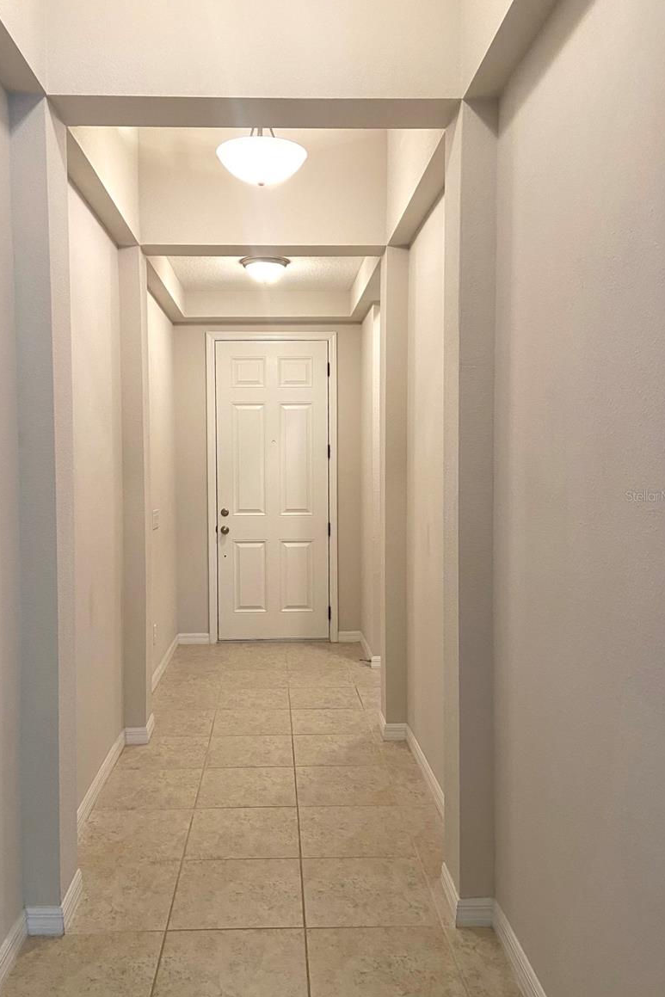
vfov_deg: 65.5
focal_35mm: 28
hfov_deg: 46.3
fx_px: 776
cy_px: 495
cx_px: 299
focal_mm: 4.25
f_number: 1.8
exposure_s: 1/60
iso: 125
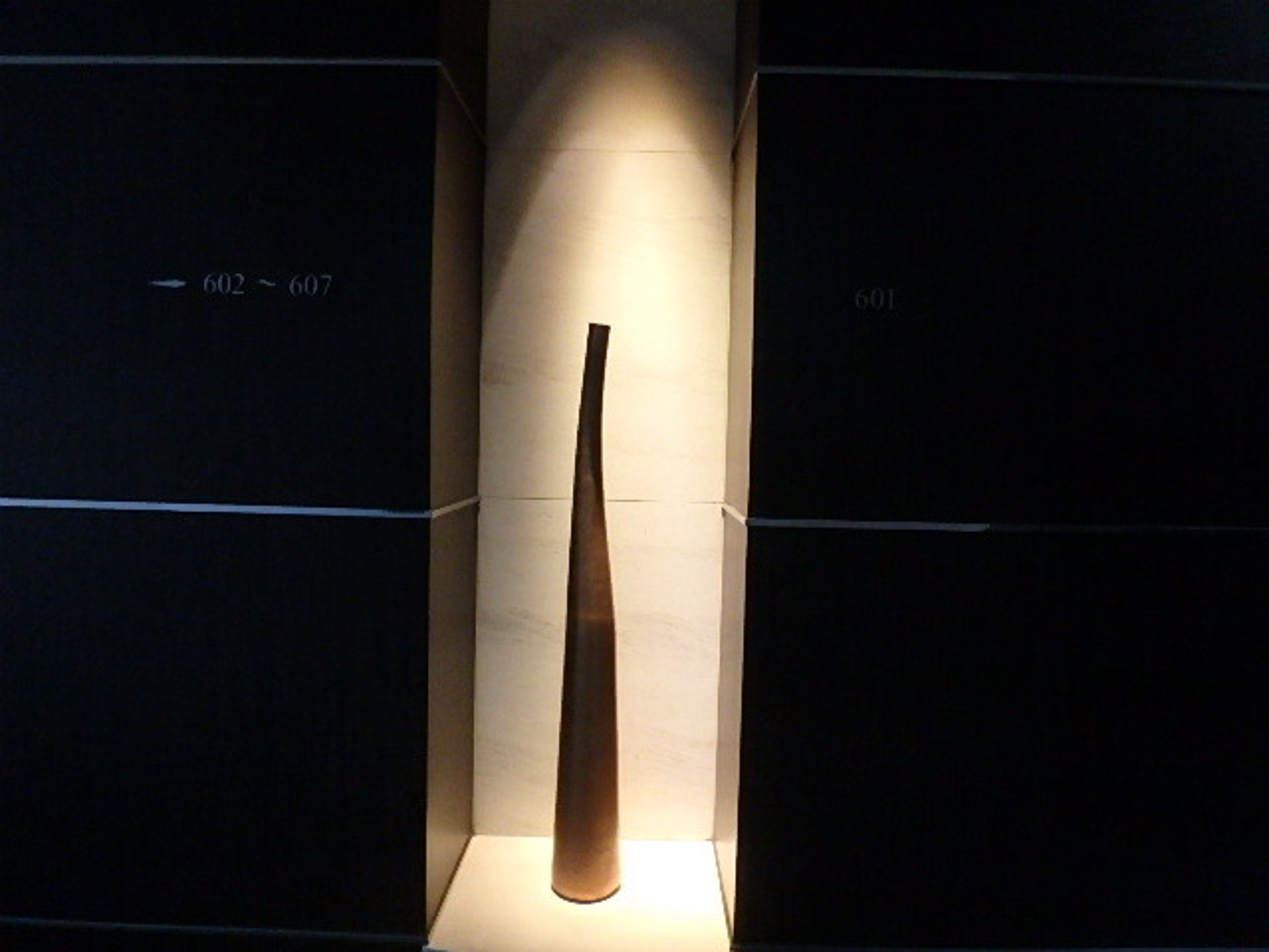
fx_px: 770
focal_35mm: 21
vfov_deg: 63.4
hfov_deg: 79.0
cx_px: 634
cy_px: 476
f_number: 3.5
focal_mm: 3.7
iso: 1000
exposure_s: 1/30
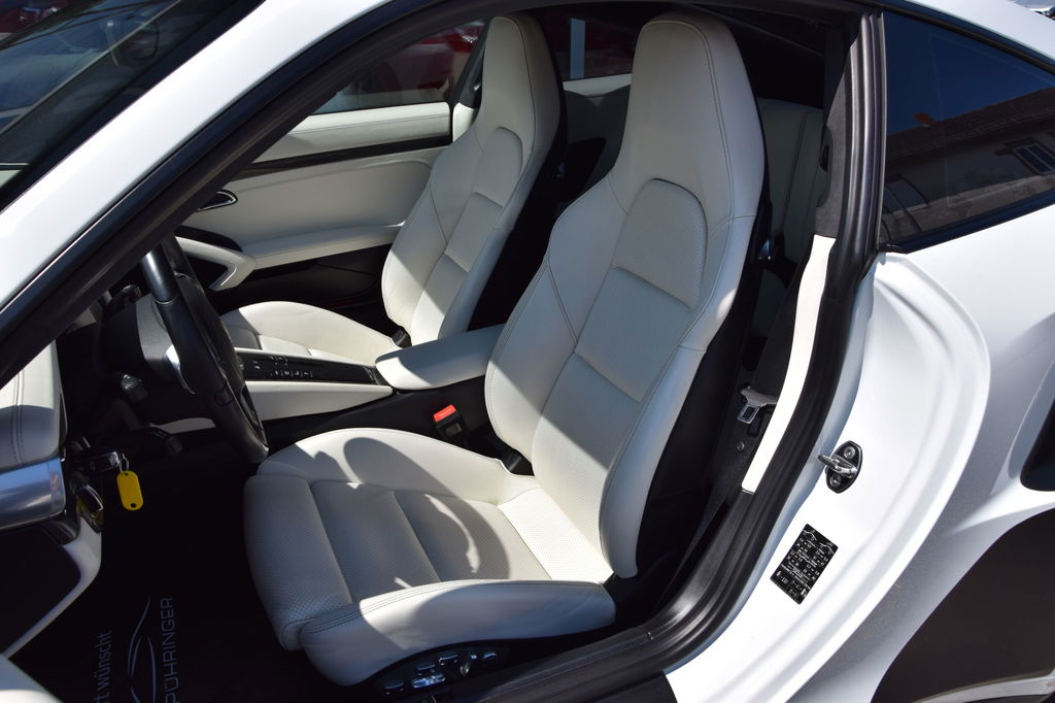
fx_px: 1538
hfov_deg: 37.9
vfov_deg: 25.7
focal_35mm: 52
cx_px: 528
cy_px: 352
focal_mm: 35
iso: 200
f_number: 13
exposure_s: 1/500
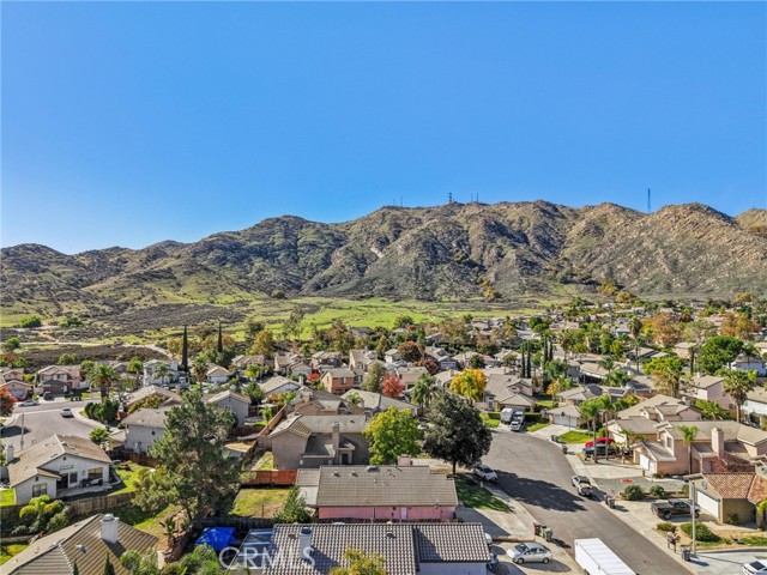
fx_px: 532
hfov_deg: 71.6
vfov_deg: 56.8
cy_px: 288
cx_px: 384
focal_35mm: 24
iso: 200
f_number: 1.8
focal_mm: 8.7
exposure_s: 1/3200
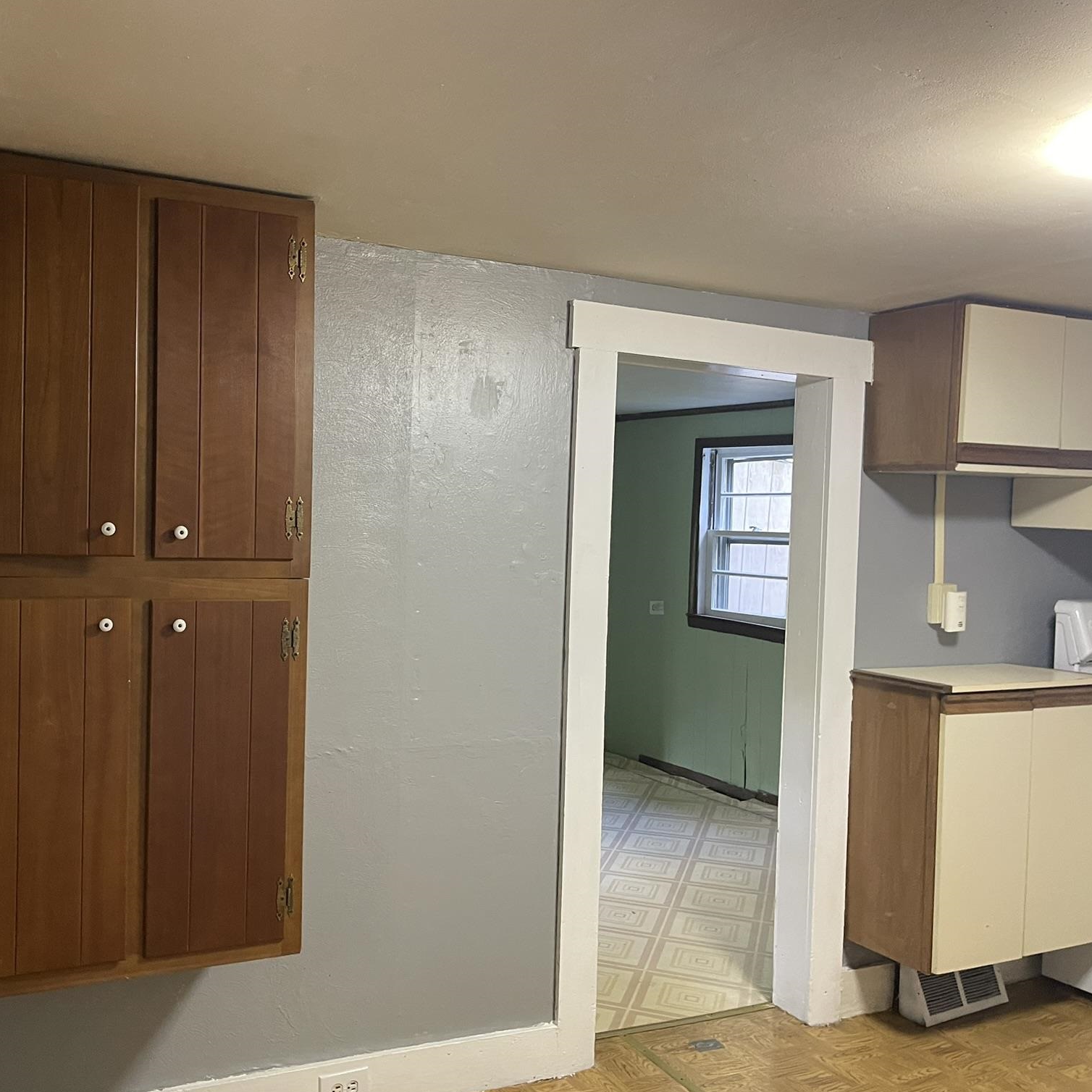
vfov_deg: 54.0
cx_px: 369
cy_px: 539
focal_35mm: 30
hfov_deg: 53.0
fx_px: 1071
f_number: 1.6
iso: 400
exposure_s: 1/60
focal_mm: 5.1
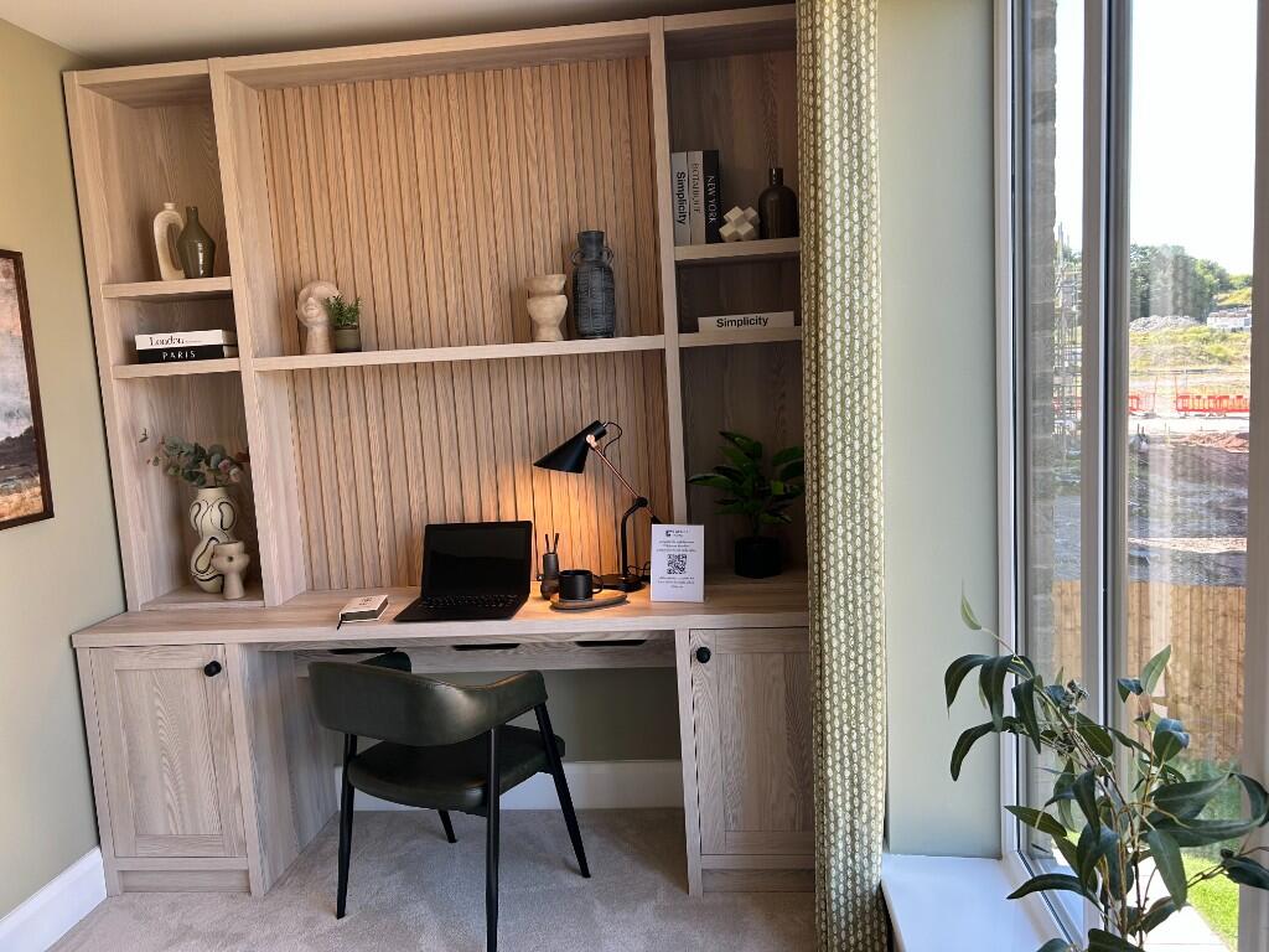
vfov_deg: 53.1
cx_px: 634
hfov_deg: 67.3
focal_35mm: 26
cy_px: 476
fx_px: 953
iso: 32
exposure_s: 1/121
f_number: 1.5
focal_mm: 5.7
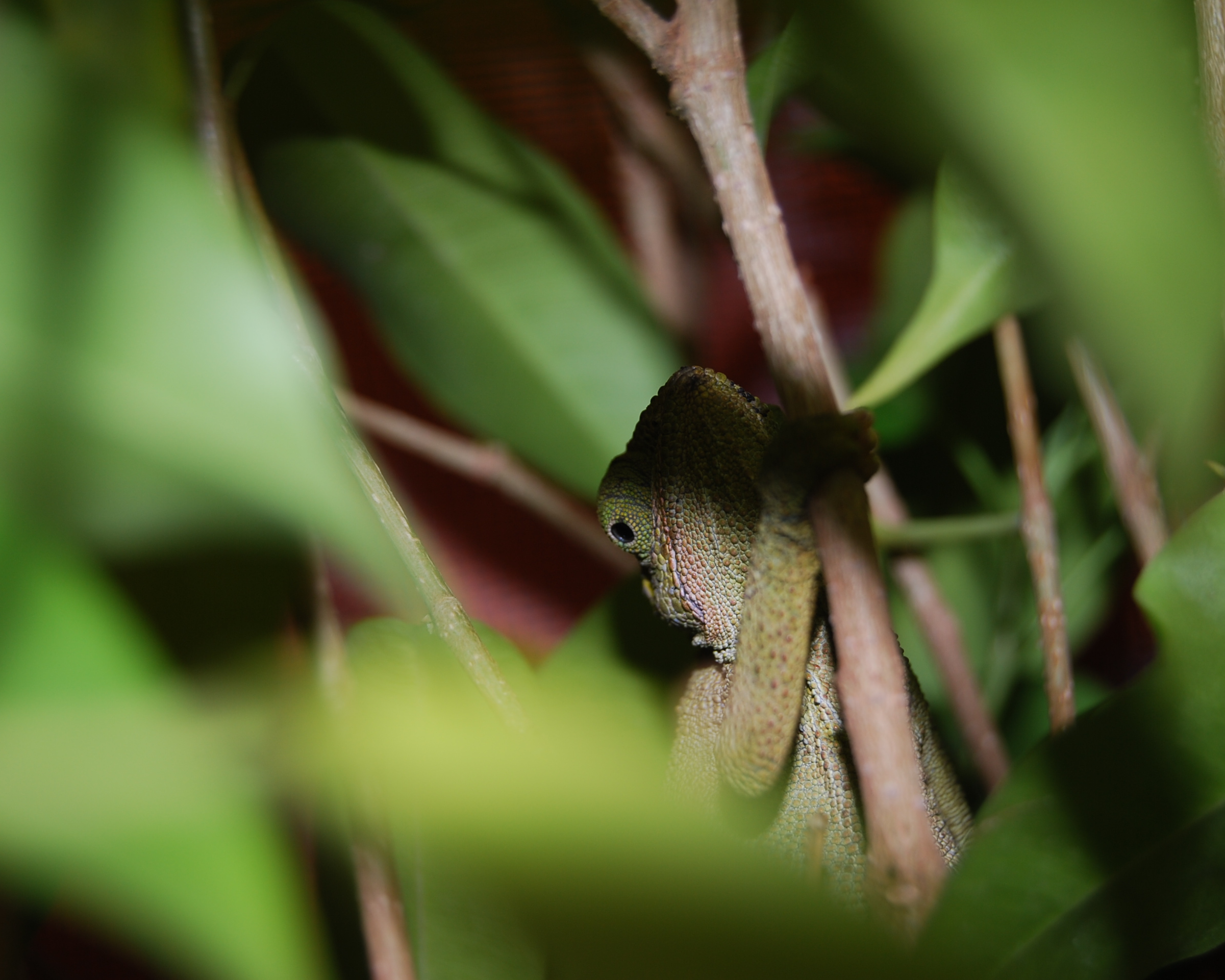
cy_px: 492
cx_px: 691
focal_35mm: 94
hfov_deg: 20.5
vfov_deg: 16.4
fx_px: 3392
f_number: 5.6
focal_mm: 55
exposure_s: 1/125
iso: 100
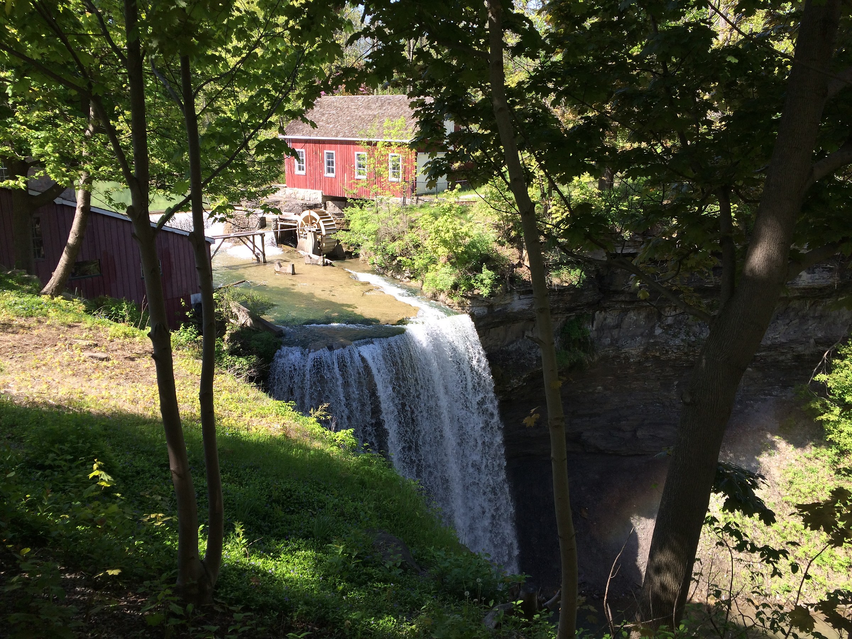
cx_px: 426
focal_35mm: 29
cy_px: 320
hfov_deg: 61.7
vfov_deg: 48.2
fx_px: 714
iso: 32
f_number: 2.2
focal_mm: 4.15
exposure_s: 1/533
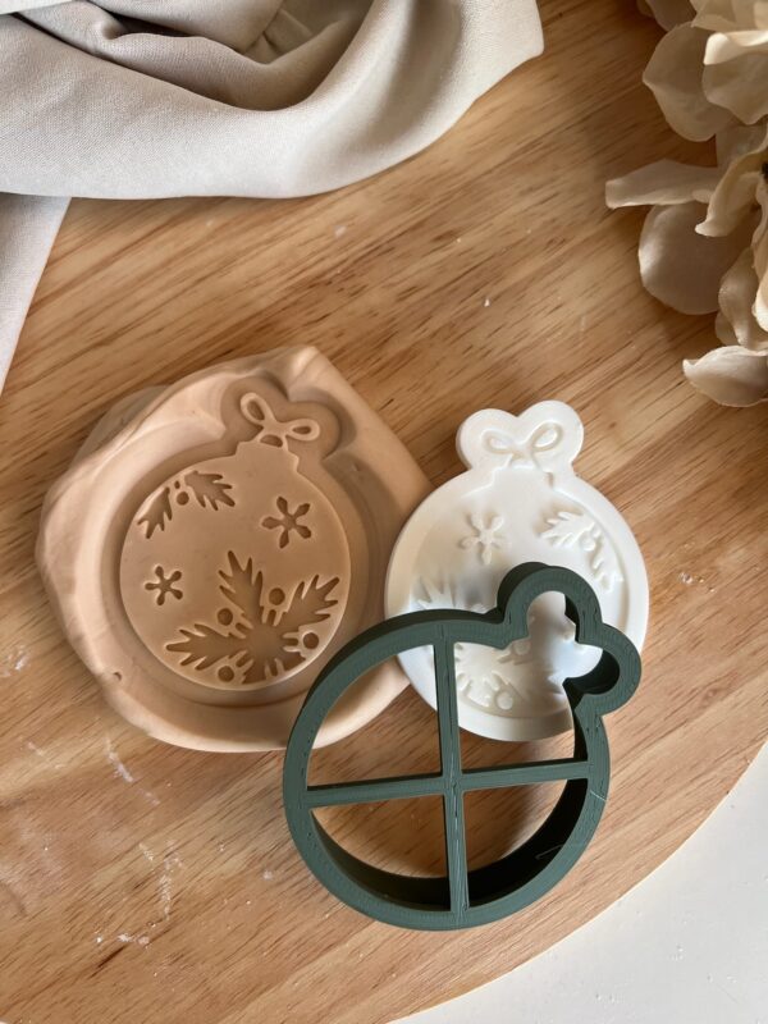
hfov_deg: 53.1
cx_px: 384
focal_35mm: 26
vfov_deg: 67.3
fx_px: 769
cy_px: 512
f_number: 1.5
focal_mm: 5.7
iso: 64
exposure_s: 1/121
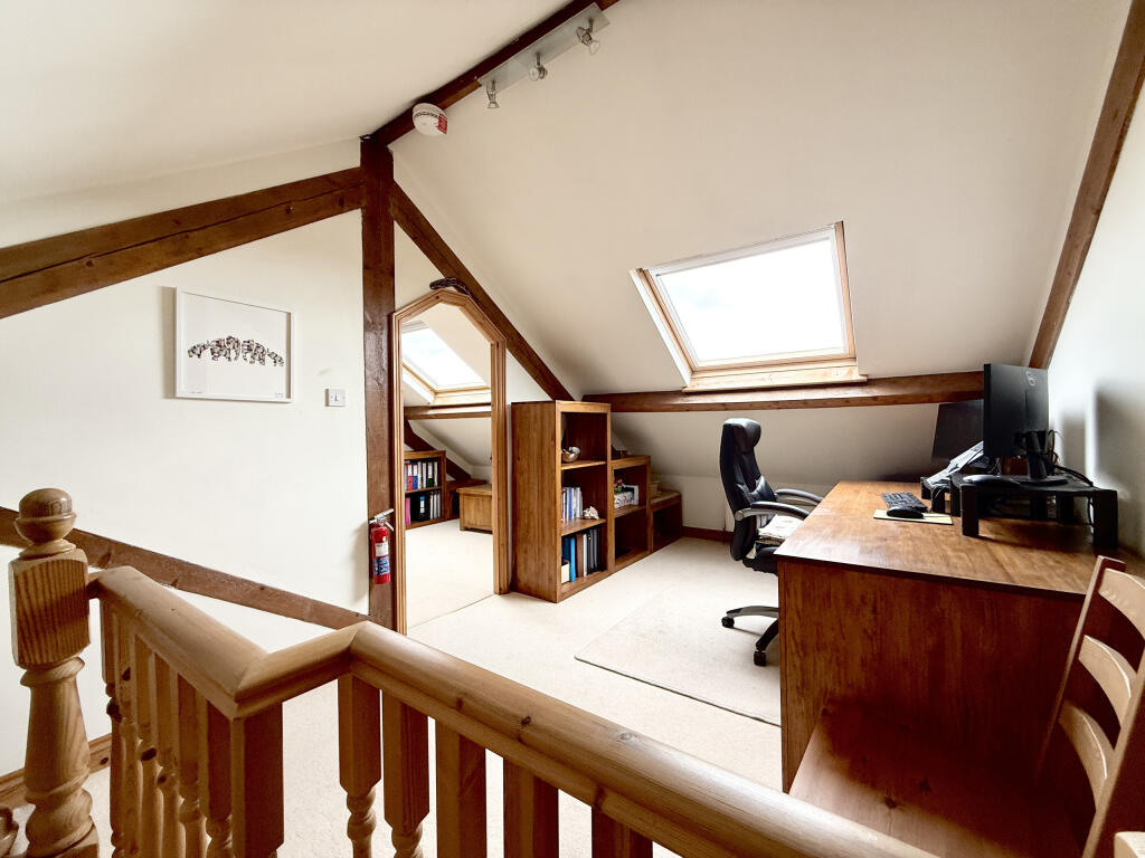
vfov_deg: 85.7
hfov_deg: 102.1
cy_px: 429
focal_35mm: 14
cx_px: 572
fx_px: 463
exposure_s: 1/99
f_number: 2.2
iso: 125
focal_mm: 2.22
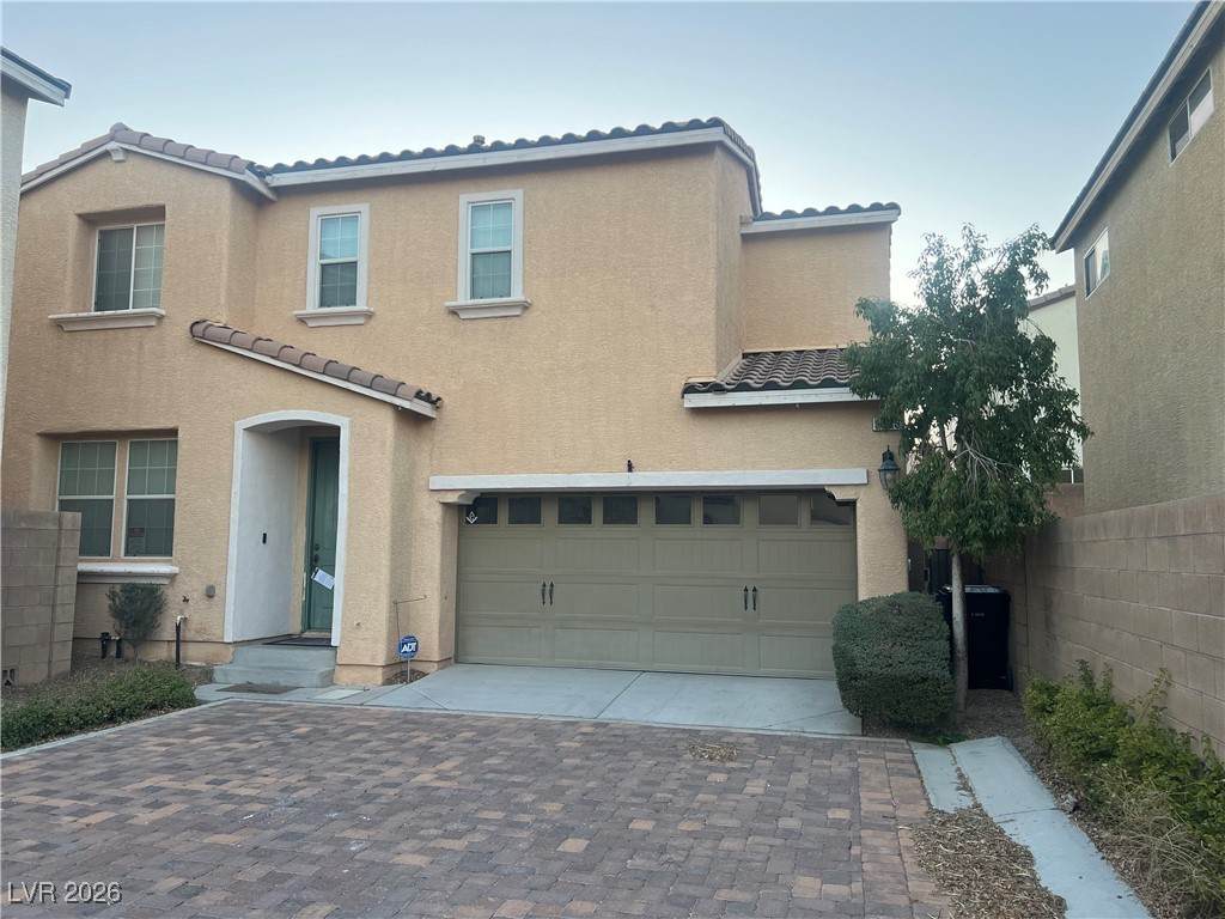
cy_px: 460
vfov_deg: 53.1
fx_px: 920
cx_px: 612
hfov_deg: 67.3
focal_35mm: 26
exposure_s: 1/138
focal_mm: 5.7
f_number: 1.5
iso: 64
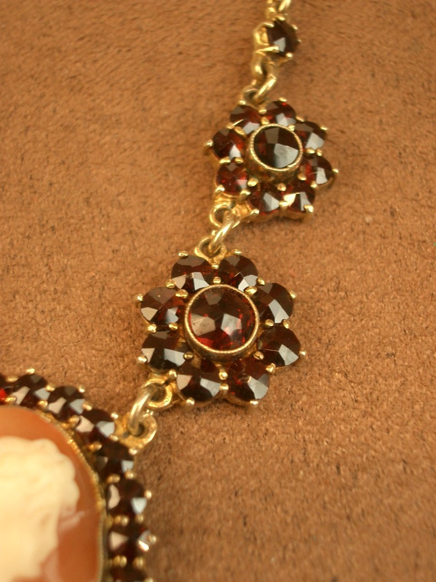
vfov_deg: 31.2
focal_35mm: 62
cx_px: 218
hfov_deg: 23.7
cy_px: 291
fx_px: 1041
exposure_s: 1/40
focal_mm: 10.2
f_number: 3.5
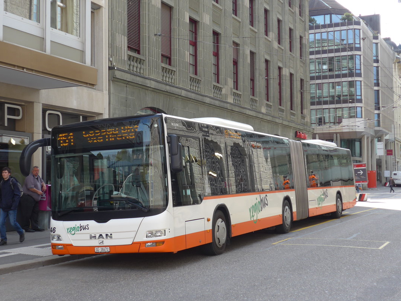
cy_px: 147
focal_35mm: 55
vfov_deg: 26.6
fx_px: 637
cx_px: 187
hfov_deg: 34.9
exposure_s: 1/320
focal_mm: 10.1
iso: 80
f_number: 3.2
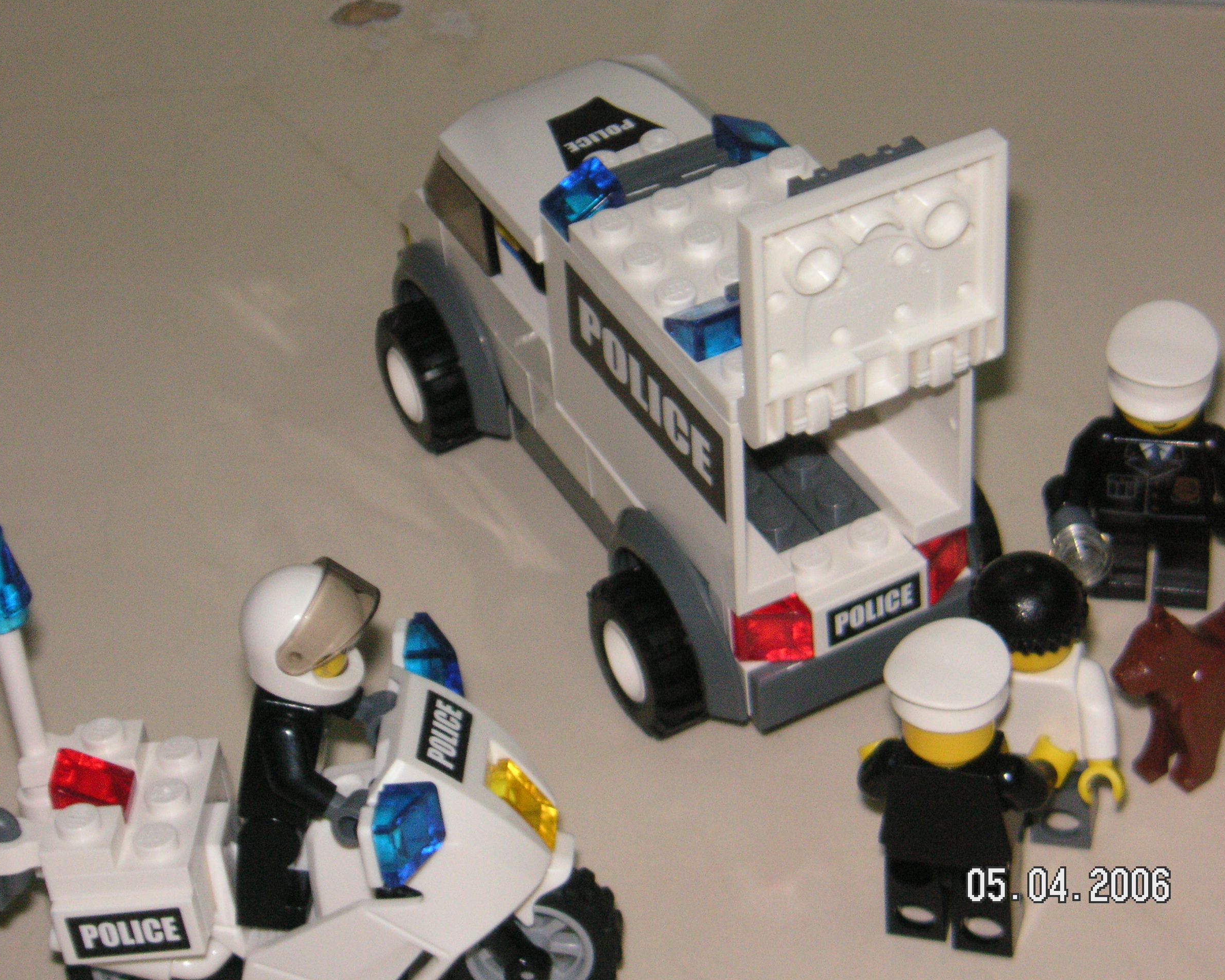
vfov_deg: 16.4
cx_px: 624
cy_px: 489
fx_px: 3408
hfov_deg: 20.4
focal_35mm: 94
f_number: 4.8
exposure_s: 1/90
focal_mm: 14.9
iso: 160
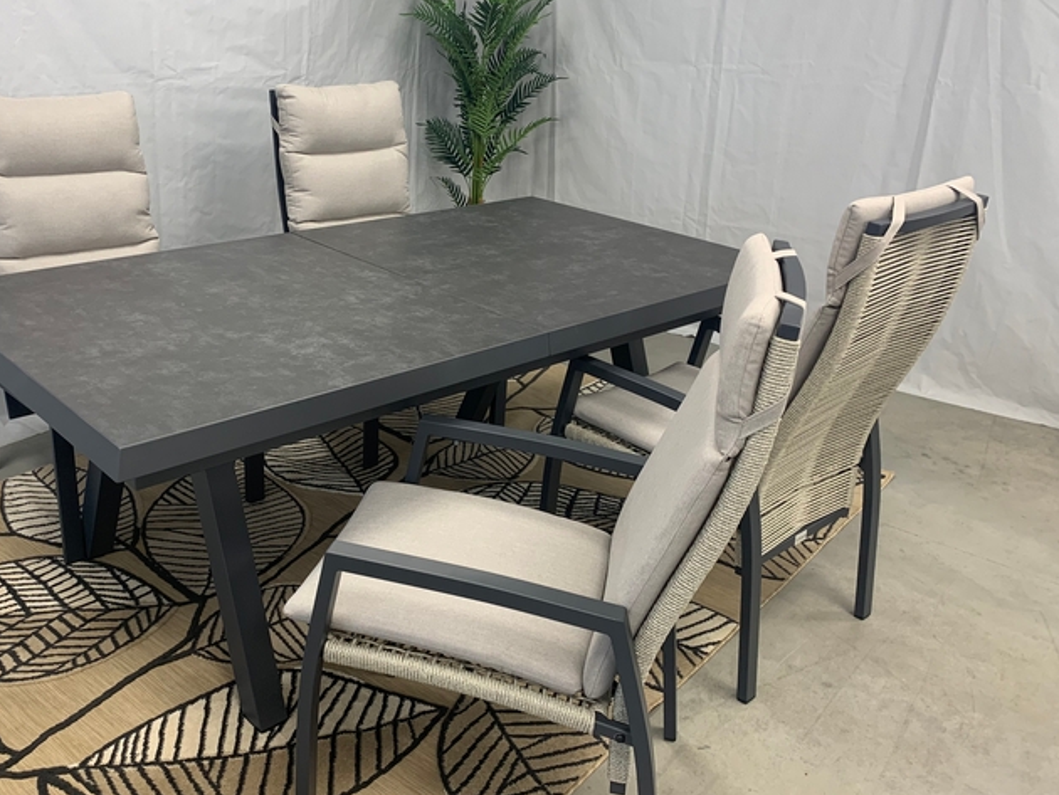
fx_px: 1010
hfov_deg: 54.9
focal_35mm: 33
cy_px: 397
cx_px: 419
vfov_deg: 43.0
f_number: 1.8
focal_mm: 4.25
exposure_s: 1/50
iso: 80
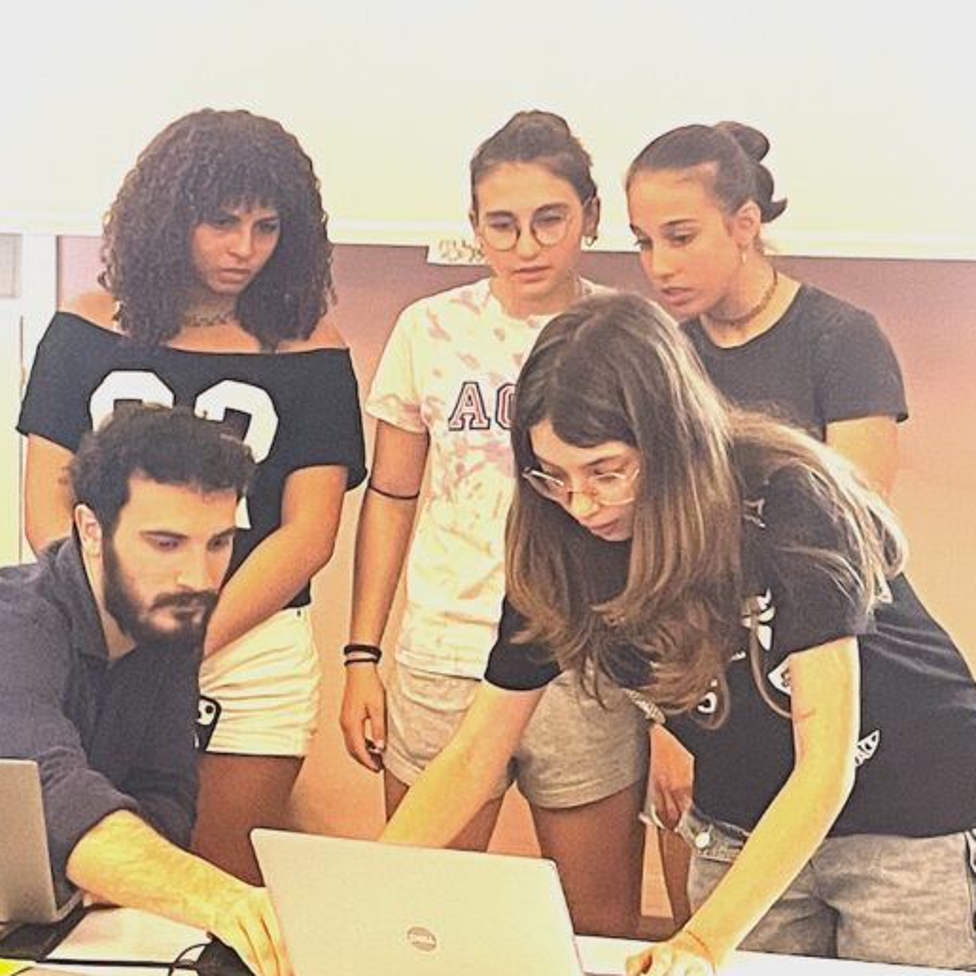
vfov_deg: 16.6
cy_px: 488
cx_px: 528
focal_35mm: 105
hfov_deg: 16.6
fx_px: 3349
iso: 160
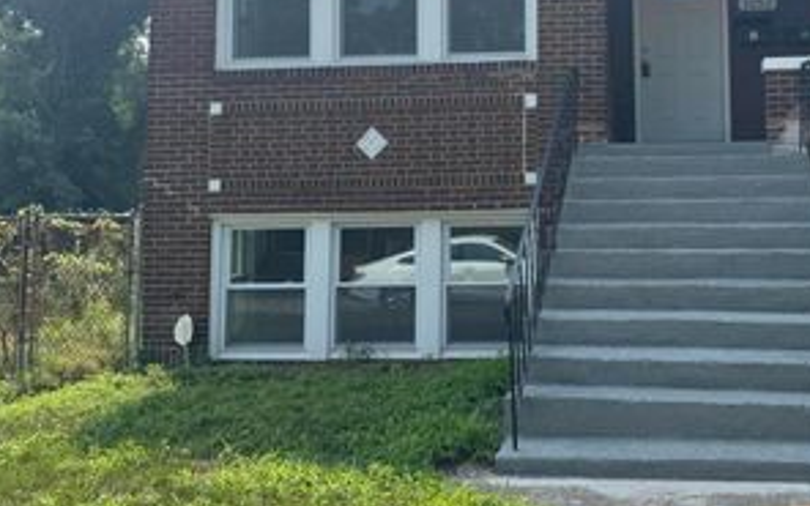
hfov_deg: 45.2
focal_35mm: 43
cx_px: 569
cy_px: 130
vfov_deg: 29.4
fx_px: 949
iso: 80
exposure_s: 1/2506
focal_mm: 6.76
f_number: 1.78
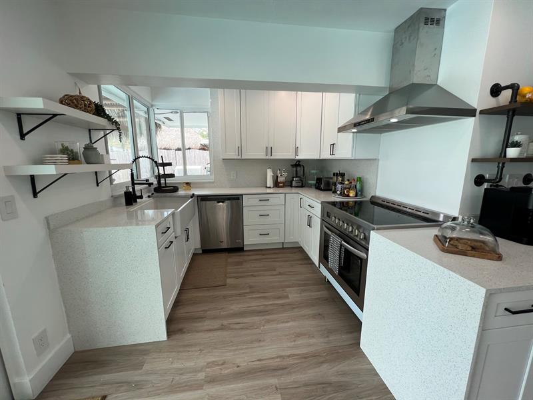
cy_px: 200
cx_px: 266
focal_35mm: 13
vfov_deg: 89.9
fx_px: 200
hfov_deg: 106.2
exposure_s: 1/120
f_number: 1.8
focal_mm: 1.57
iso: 32
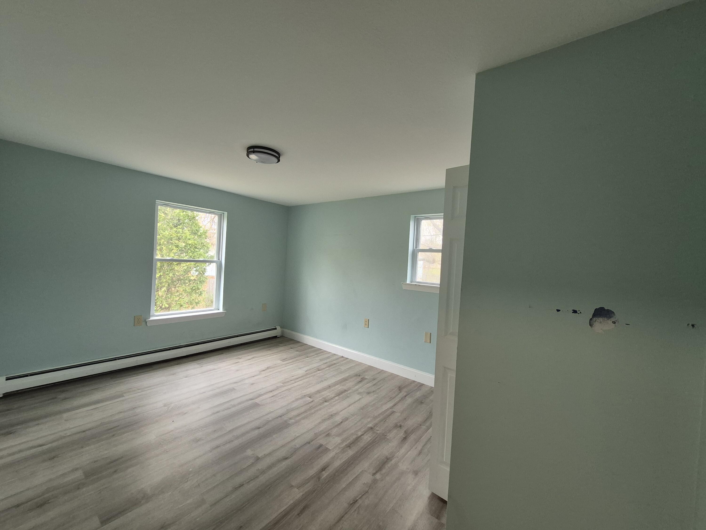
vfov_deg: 89.9
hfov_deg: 106.2
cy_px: 265
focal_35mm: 13
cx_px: 353
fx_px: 265
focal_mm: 1.74
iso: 160
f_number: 2.2
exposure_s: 1/60
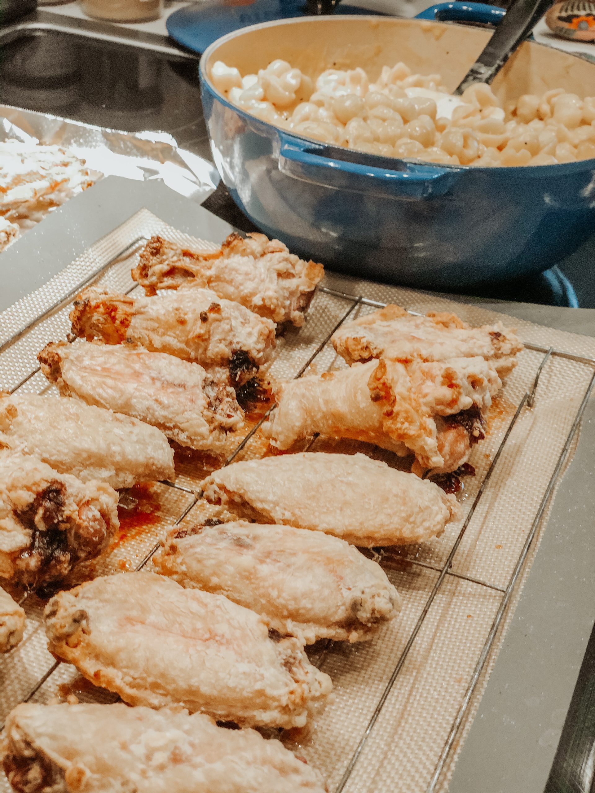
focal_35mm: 52
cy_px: 396
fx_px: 1192
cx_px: 298
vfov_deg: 36.8
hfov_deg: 28.0
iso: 80
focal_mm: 6
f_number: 2.4
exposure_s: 1/60
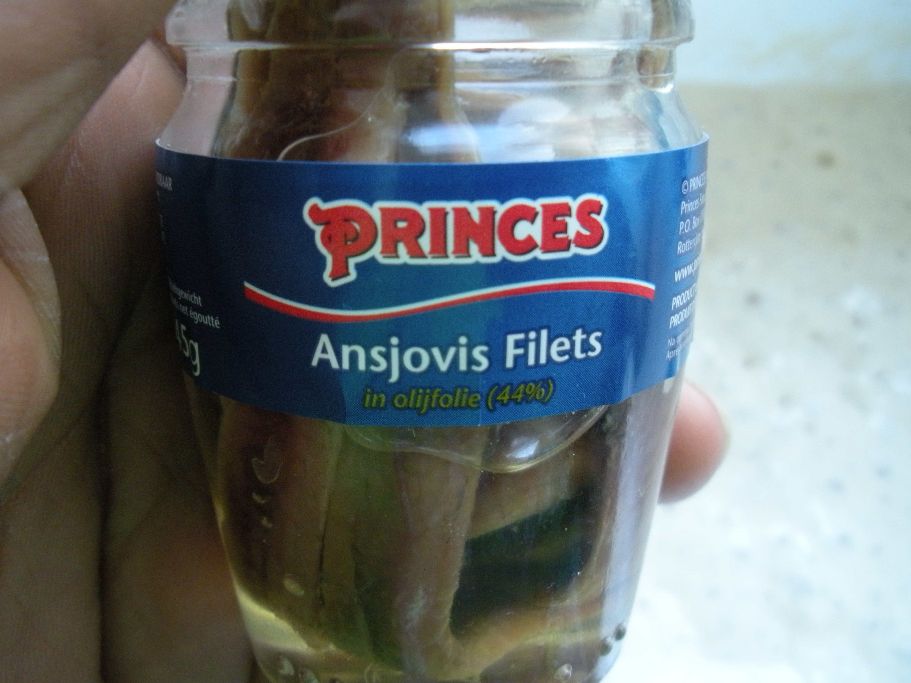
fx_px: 947
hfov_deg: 51.4
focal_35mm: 36
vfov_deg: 39.7
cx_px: 456
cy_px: 342
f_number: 3.5
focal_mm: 6.3
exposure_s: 1/54.7
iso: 400
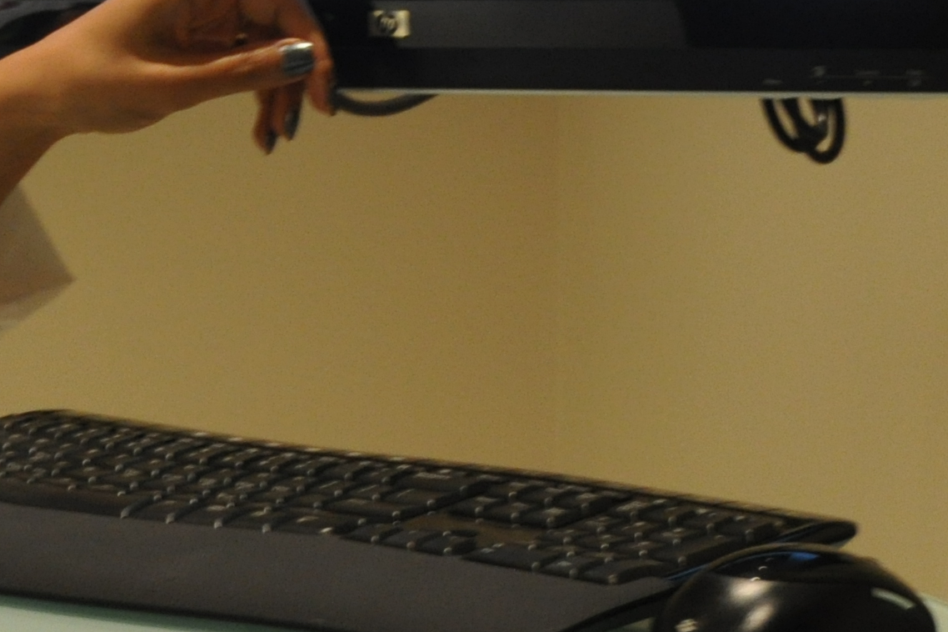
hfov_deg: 10.7
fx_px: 5054
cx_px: 94
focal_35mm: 192
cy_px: 109
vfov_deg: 7.1
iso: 800
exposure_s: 1/50
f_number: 4.5
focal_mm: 34
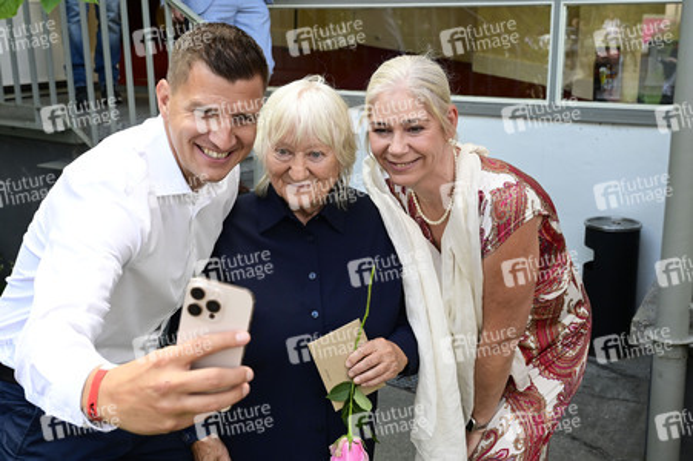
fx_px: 846
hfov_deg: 44.5
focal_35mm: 44
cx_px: 346
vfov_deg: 30.5
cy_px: 230
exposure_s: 1/400
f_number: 8
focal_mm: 44
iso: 3200
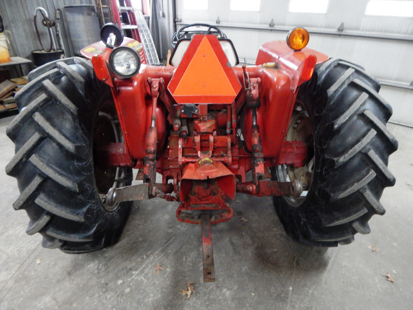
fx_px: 262
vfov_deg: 61.1
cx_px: 206
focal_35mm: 22
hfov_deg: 76.4
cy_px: 155
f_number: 3
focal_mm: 4
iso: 400
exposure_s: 1/15
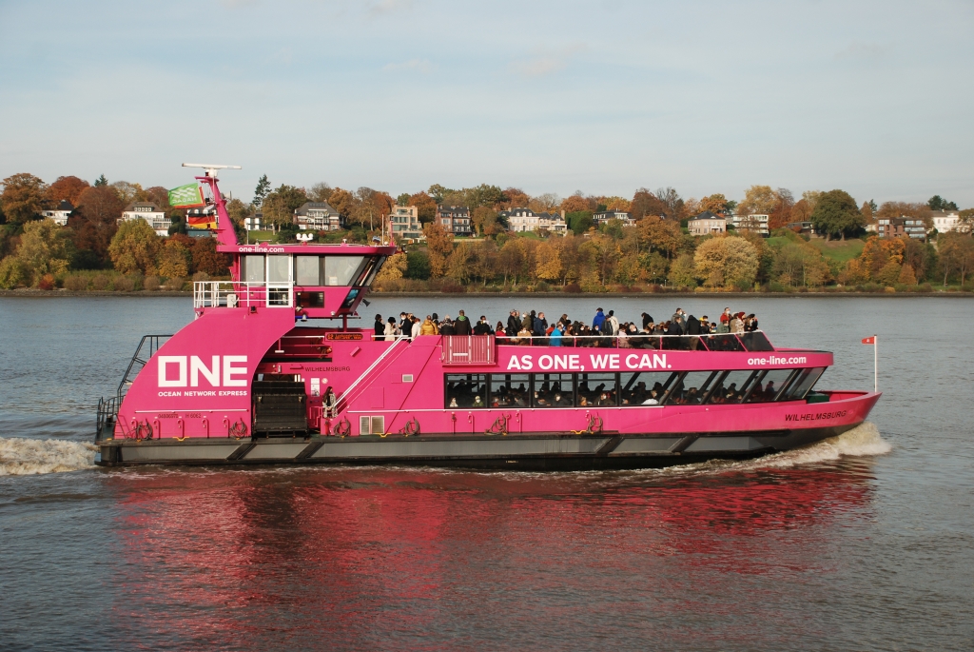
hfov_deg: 41.1
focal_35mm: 48
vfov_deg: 28.1
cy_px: 326
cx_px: 487
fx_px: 1300
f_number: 4.2
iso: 200
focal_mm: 32
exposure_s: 1/800
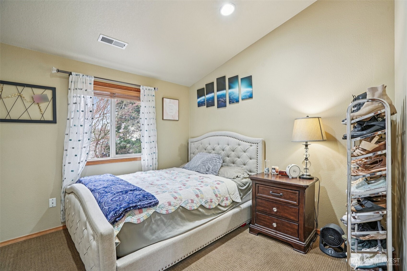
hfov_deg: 96.7
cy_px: 136
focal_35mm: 16
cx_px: 204
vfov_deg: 73.7
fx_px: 181
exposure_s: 1/6
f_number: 8
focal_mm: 16
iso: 400
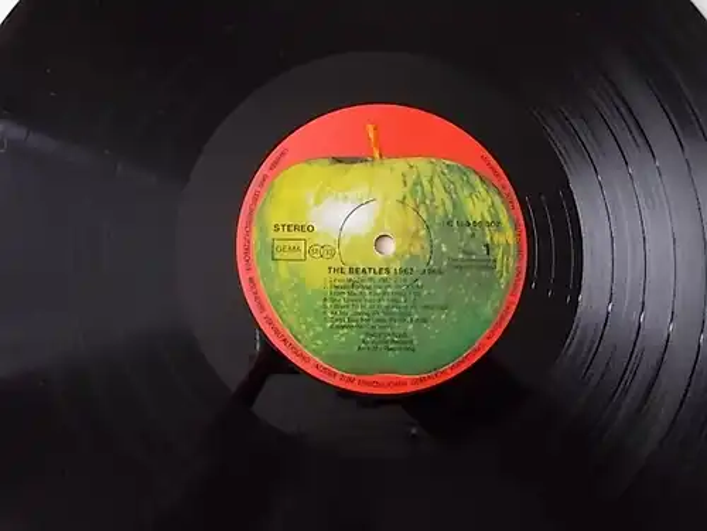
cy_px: 266
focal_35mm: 26
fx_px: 531
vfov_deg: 53.1
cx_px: 354
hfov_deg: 67.3
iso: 200
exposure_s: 1/20
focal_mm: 4.6
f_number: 3.2
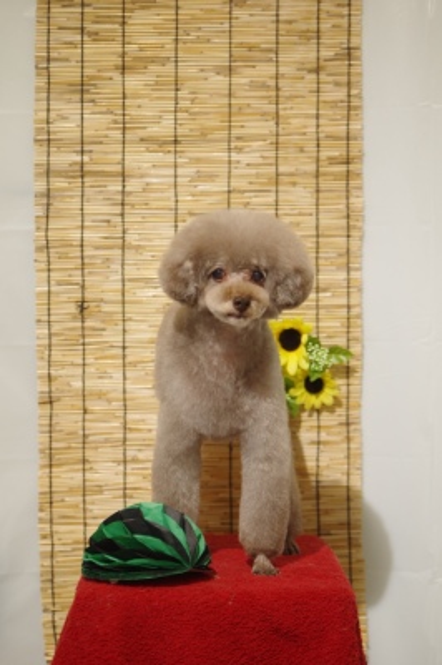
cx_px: 221
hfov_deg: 16.6
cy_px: 332
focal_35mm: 82
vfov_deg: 24.8
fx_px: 1513
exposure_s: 1/100
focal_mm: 55
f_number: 2.8
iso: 320
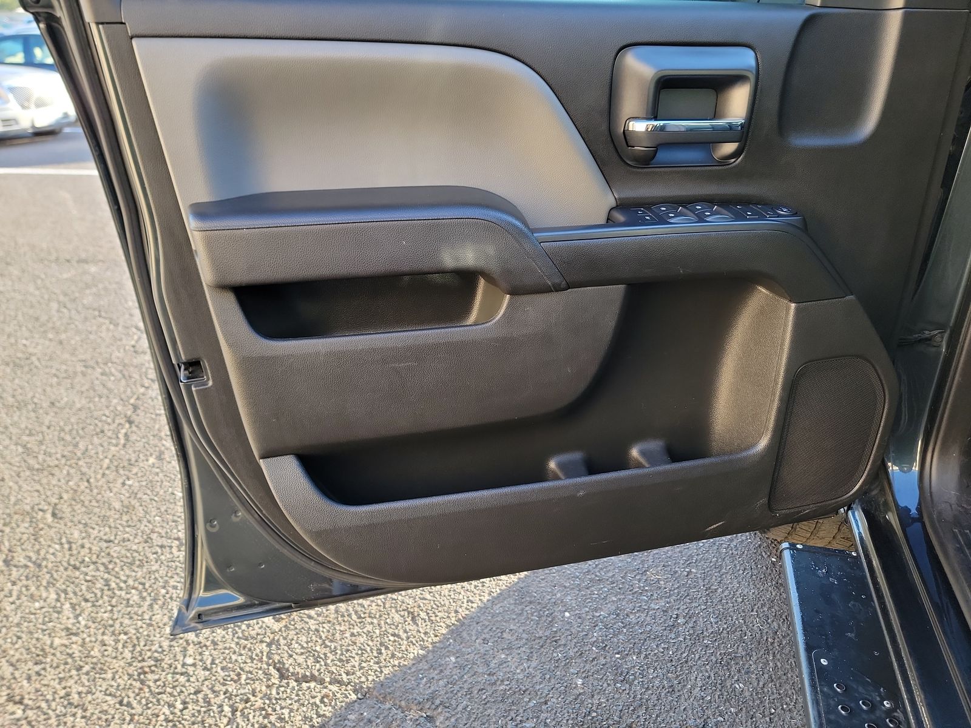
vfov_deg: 56.8
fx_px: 673
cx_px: 486
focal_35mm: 24
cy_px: 364
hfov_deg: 71.6
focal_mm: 6.7
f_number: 1.8
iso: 101
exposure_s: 1/59
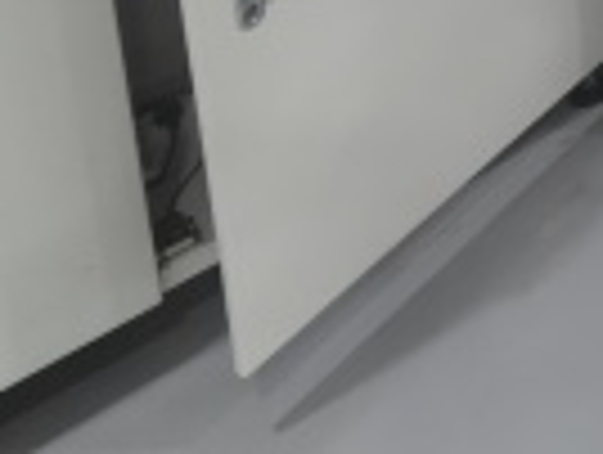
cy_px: -512
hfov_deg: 21.3
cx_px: 1098
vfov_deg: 16.8
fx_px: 1012
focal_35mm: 58
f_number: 2.2
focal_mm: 1.95
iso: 160
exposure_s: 1/49.7
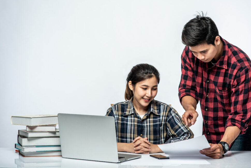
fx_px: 732
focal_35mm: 105
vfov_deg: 13.0
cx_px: 143
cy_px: 68
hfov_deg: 19.4
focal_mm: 85
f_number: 4
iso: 100
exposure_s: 1/200
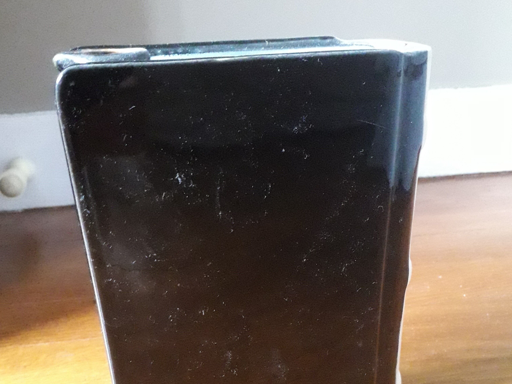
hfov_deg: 50.1
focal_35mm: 37
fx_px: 547
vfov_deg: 37.5
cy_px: 299
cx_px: 254
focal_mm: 3.6
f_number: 1.9
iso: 800
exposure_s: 1/17
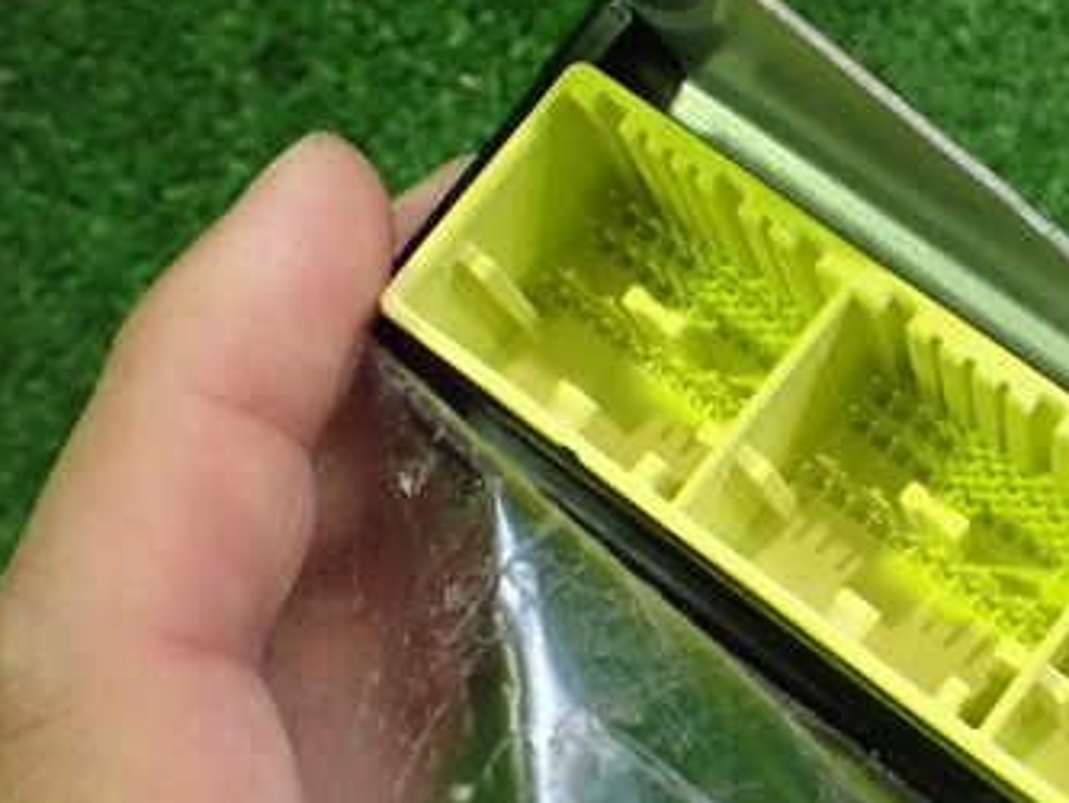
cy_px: 527
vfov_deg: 26.9
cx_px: 931
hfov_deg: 33.9
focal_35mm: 54
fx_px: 1668
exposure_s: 1/100
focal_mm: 5.4
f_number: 2.3
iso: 800
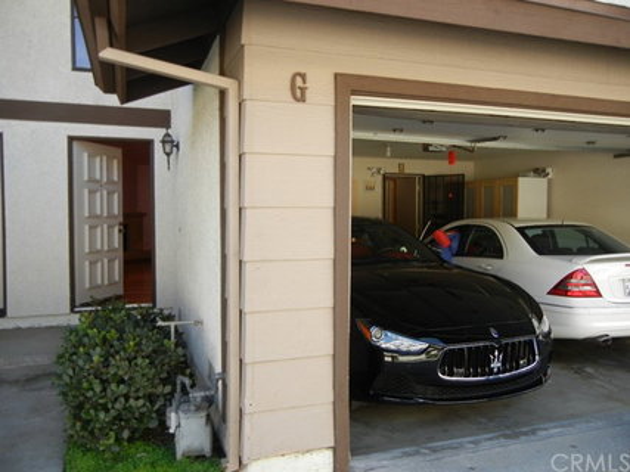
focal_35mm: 30
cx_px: 315
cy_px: 236
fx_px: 546
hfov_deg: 60.0
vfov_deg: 46.8
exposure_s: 1/235
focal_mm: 5.4
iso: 160
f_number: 3.5
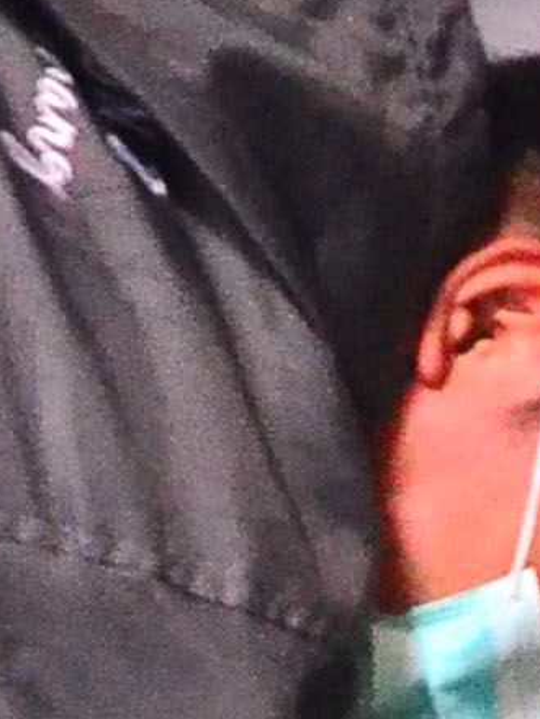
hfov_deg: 5.7
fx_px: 5366
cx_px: 641
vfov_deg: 7.3
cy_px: 1610
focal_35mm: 258
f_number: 4
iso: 2200
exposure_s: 1/60
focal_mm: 16
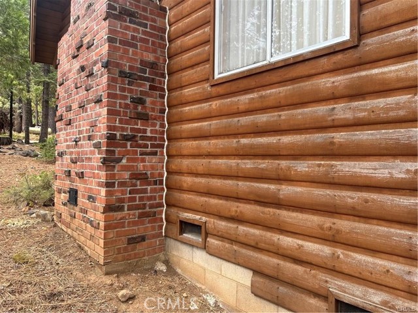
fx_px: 314
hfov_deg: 67.3
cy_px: 156
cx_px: 209
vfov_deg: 53.1
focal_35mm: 26
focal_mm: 5.7
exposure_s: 1/121
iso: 80
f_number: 1.5
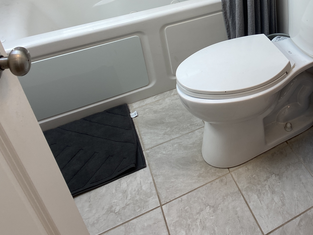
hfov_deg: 33.1
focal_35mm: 56
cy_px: 12
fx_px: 506
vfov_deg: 25.1
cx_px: 261
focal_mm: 4.25
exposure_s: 1/120
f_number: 1.8
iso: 32
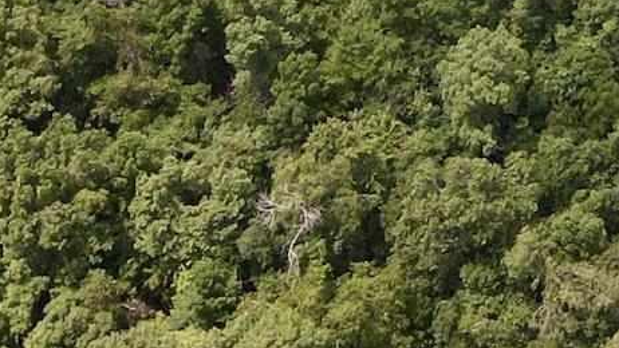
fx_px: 2380
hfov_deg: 13.7
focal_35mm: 145
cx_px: 1006
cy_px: -720
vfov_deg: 7.3
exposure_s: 1/15
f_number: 2.8
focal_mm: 4.5
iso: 370
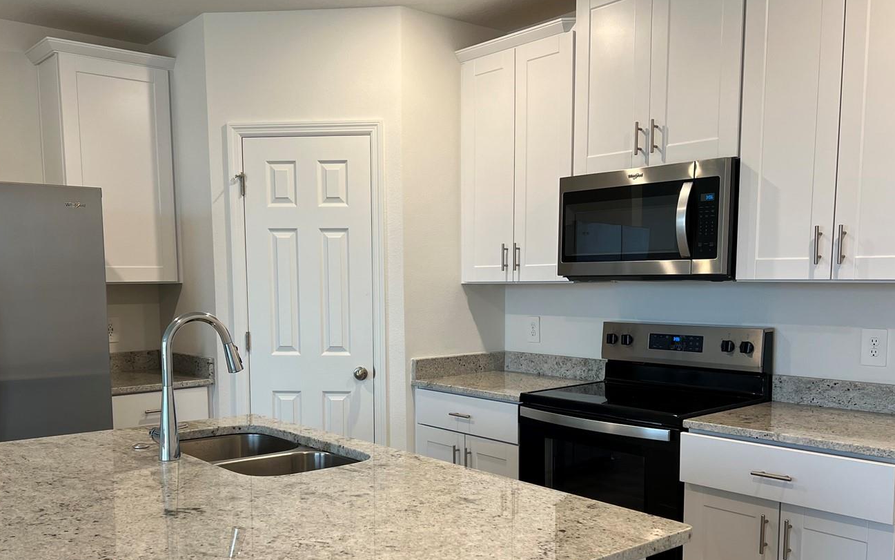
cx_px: 422
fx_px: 829
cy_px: 363
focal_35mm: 34
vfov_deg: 37.0
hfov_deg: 56.7
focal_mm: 5.7
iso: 100
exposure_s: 1/120
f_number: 1.5
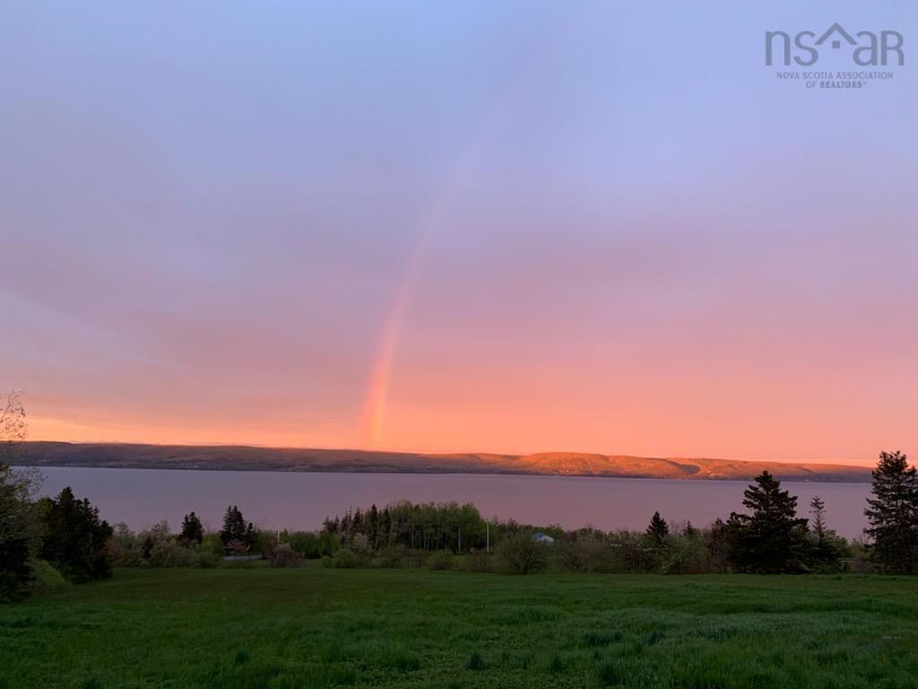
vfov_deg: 53.1
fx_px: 690
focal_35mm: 26
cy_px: 344
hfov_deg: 67.3
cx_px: 459
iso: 100
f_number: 1.8
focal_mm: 4.25
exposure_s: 1/71
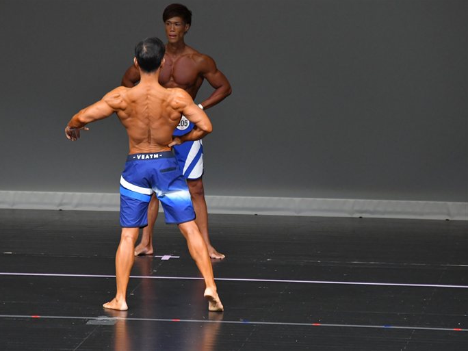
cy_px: 175
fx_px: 4637
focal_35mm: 343
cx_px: 204
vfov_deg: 4.3
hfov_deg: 5.8
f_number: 5.6
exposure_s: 1/400
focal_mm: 210
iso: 4000
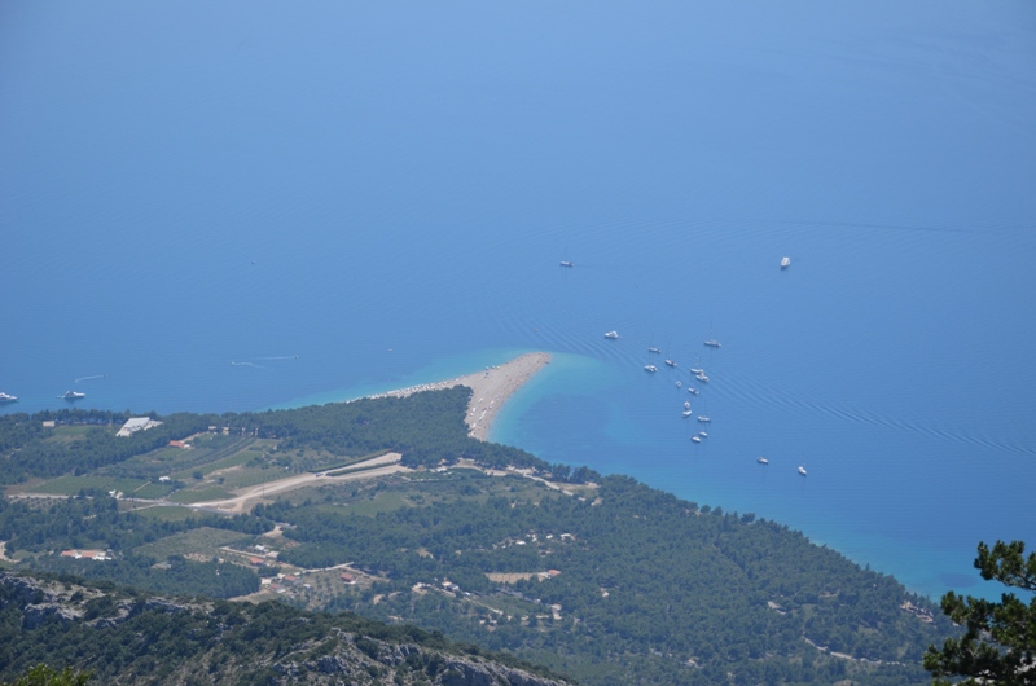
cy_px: 343
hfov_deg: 19.5
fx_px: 3016
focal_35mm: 105
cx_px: 518
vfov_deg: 13.0
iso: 125
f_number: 8
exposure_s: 1/250
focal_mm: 70
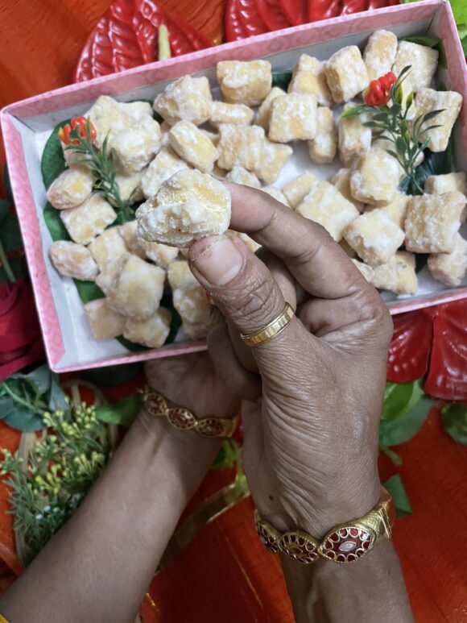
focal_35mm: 26
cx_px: 234
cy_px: 312
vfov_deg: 67.3
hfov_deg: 53.1
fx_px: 468
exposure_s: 1/50
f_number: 1.6
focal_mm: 4.2
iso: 400
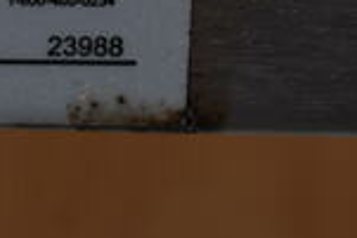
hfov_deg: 8.1
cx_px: -348
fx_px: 2402
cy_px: -113
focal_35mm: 242
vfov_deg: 5.6
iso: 100
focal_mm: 40
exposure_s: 1/200
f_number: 7.1
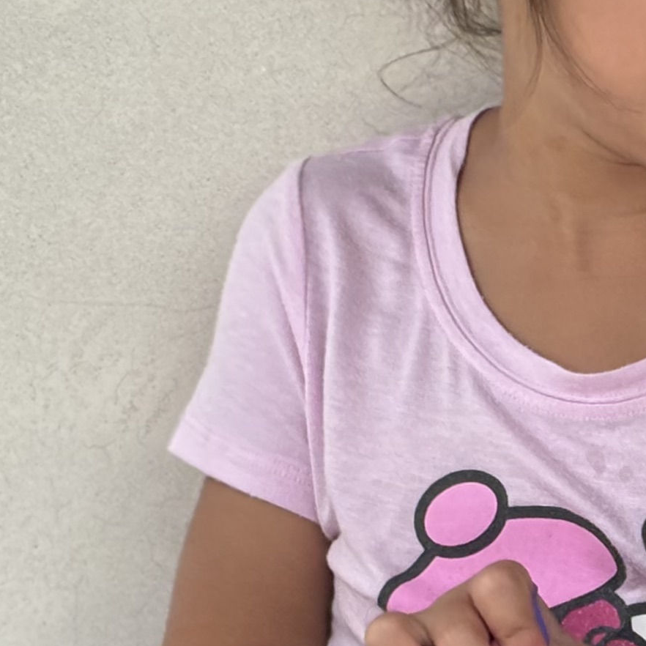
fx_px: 4434
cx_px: 1040
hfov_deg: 8.1
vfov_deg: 8.3
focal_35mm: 210
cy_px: 456
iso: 32
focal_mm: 5.96
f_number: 1.6
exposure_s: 1/684
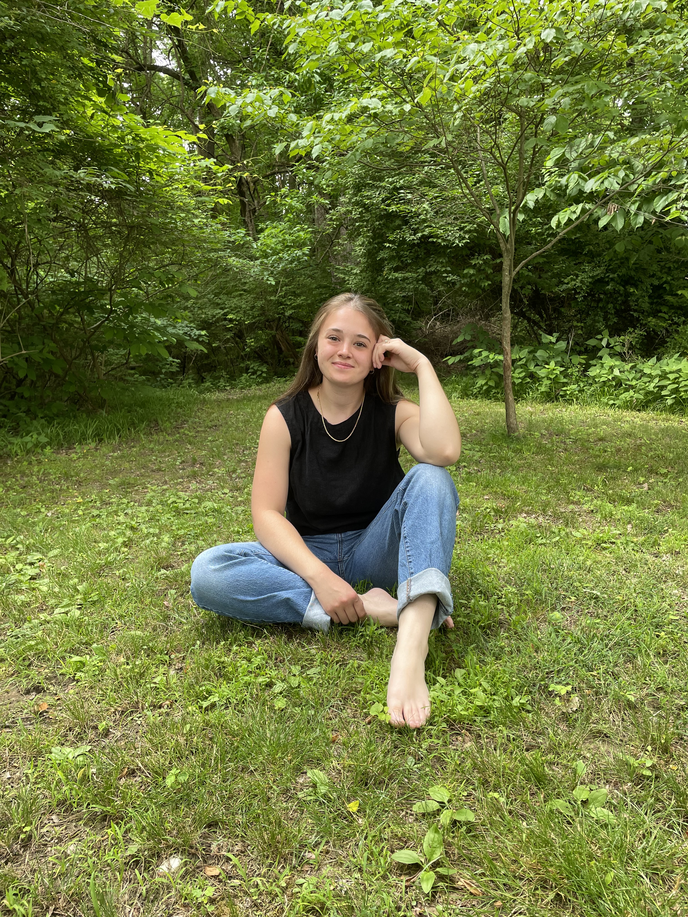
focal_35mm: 26
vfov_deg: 67.3
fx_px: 689
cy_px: 458
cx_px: 344
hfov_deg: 53.1
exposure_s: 1/121
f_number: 1.6
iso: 64
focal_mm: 4.2
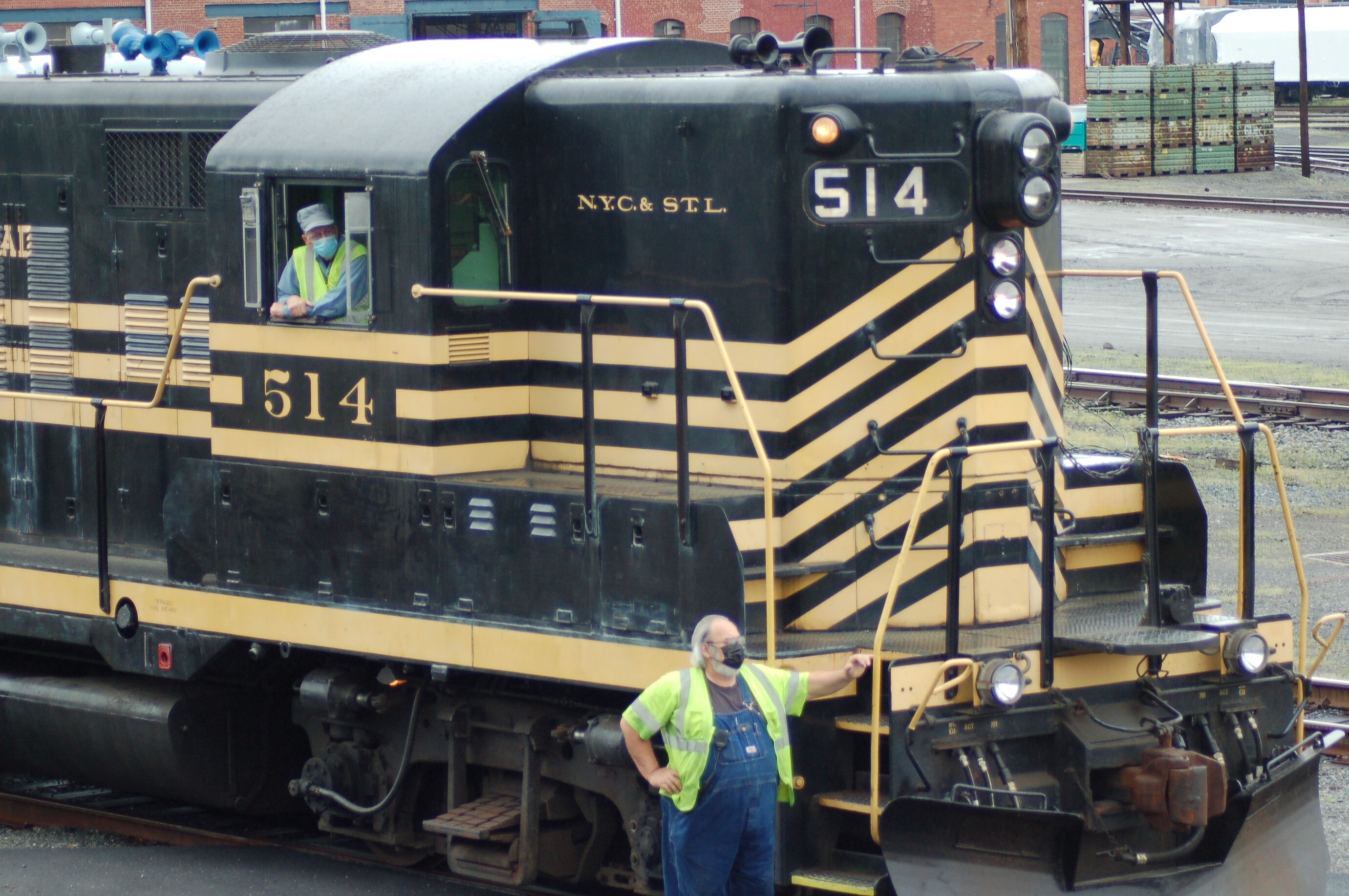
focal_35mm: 128
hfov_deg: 16.1
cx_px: 674
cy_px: 448
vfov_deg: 10.7
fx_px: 4773
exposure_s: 1/200
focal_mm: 85
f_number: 4.2
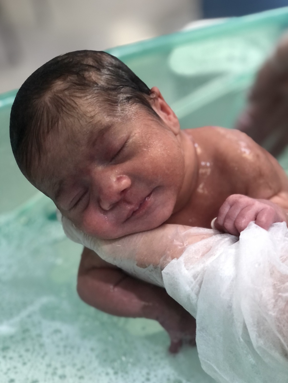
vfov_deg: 33.2
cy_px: 193
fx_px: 643
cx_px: 145
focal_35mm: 58
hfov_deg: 25.2
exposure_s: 1/30
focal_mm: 6.6
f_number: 2.8
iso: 320
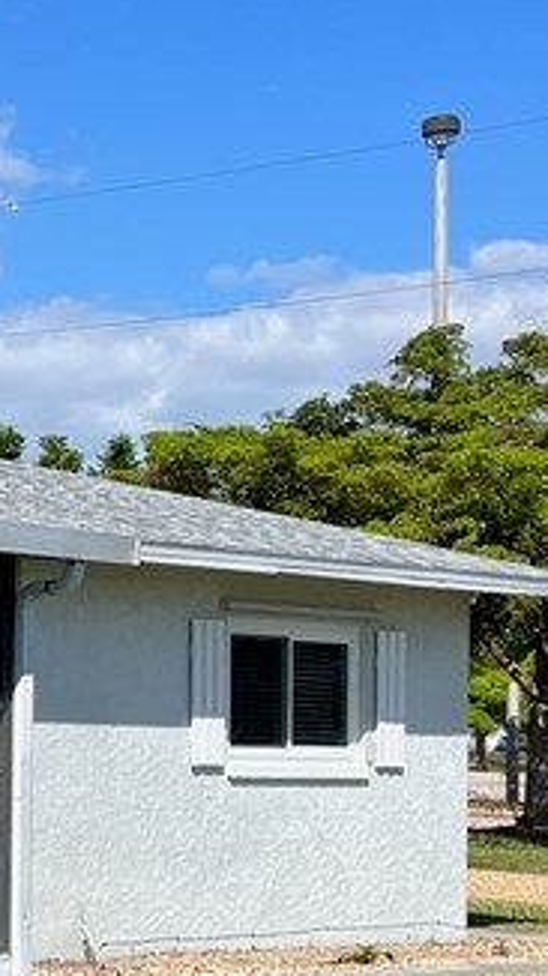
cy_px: 650
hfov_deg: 11.5
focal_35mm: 89
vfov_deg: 23.8
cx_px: -701
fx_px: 2303
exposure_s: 1/4651
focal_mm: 5.1
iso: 50
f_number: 1.6
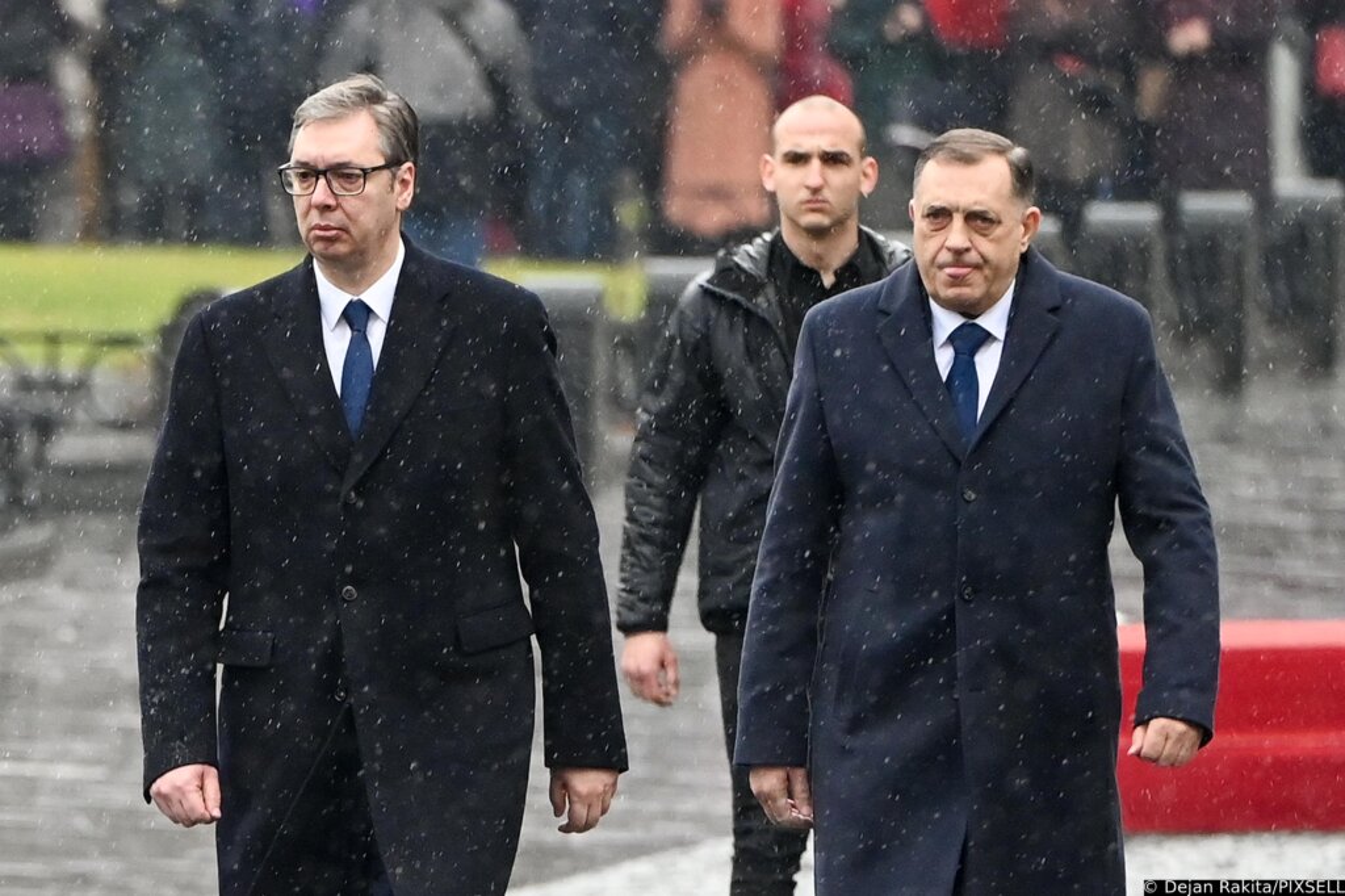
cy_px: 448
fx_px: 10084
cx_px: 672
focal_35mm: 270
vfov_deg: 5.1
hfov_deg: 7.6
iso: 1600
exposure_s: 1/800
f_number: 2.8
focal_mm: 180
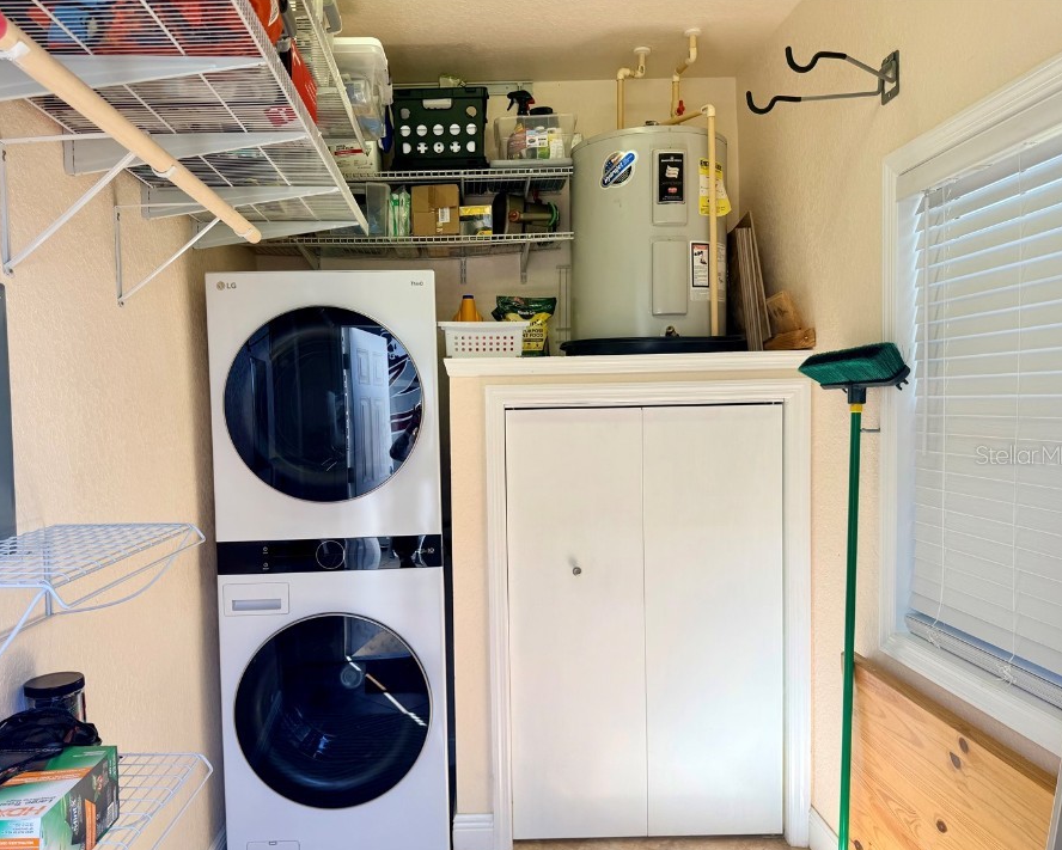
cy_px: 454
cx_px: 476
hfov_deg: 63.9
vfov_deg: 53.2
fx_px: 849
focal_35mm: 27
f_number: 1.78
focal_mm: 6.76
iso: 80
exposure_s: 1/430
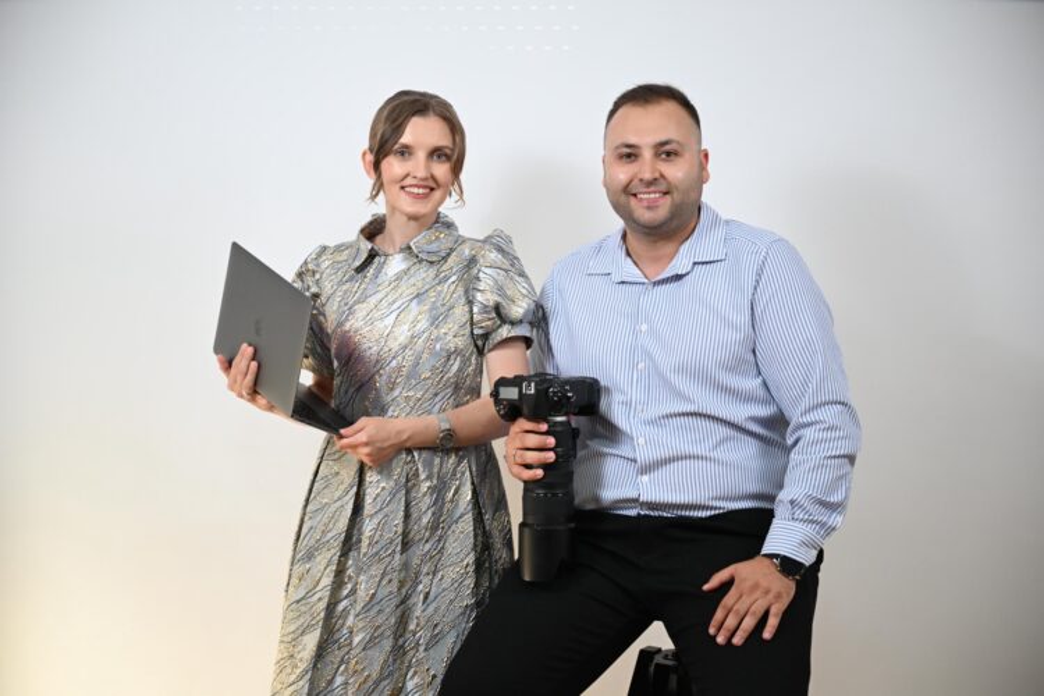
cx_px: 522
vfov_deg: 21.9
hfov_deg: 32.4
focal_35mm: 62
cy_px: 348
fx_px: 1798
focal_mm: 62
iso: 640
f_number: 2.8
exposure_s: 1/200
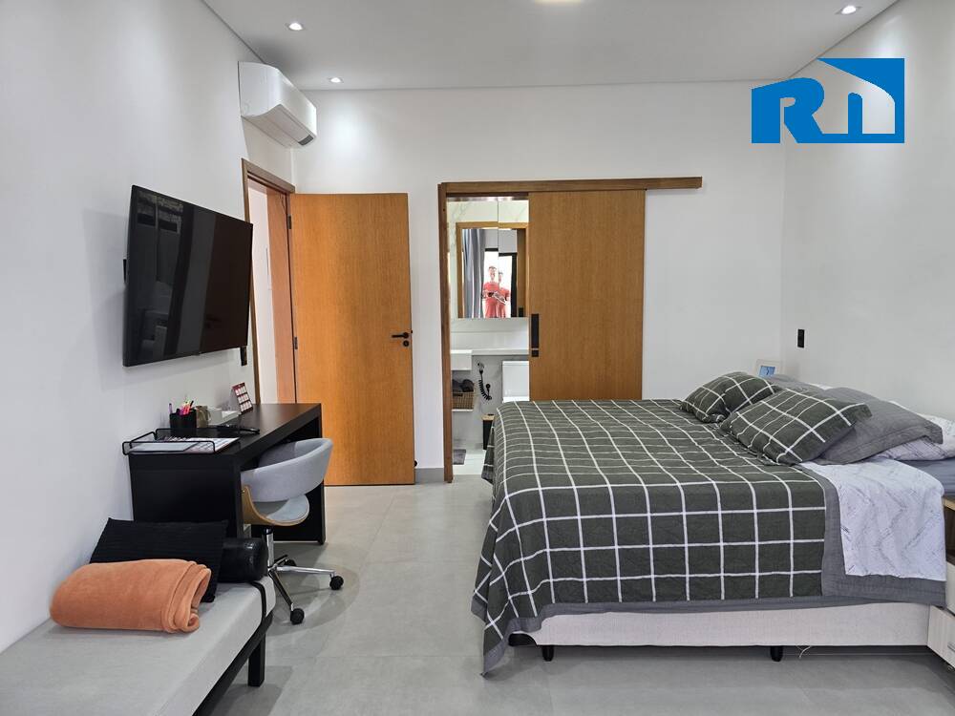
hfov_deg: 73.9
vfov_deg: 58.9
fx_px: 635
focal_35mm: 23
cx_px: 478
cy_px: 358
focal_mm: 6.3
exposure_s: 1/180
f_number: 1.7
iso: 200
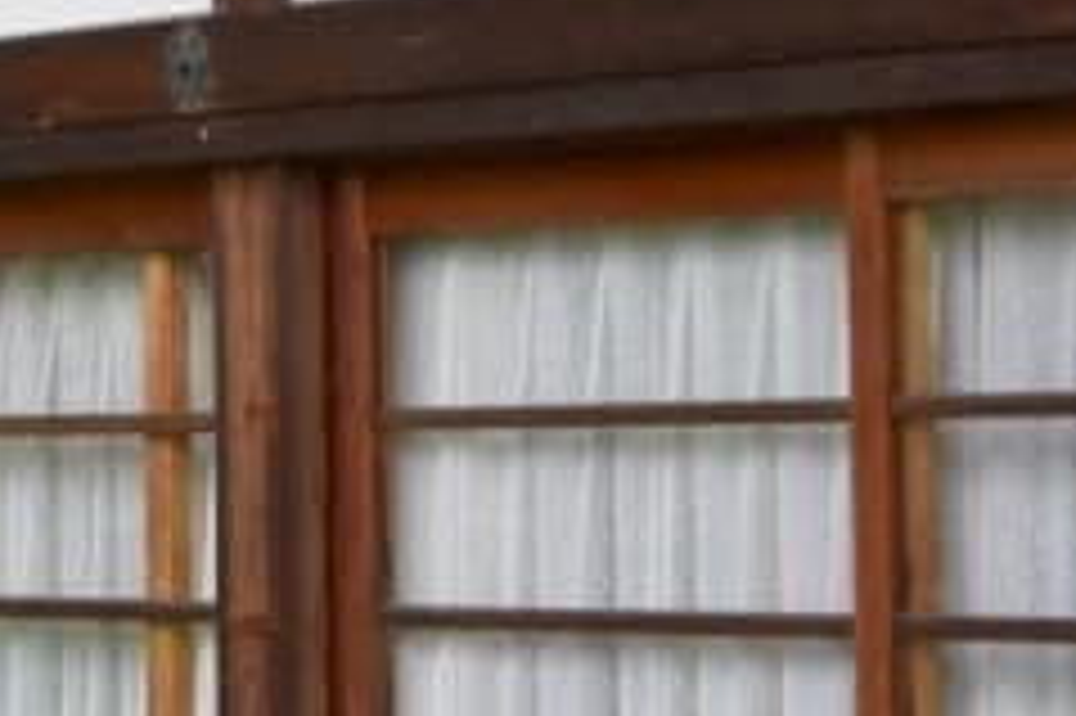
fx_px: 6481
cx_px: -531
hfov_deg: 9.2
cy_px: -70
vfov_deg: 6.3
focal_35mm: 217
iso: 2000
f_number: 11
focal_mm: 48
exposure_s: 1/160
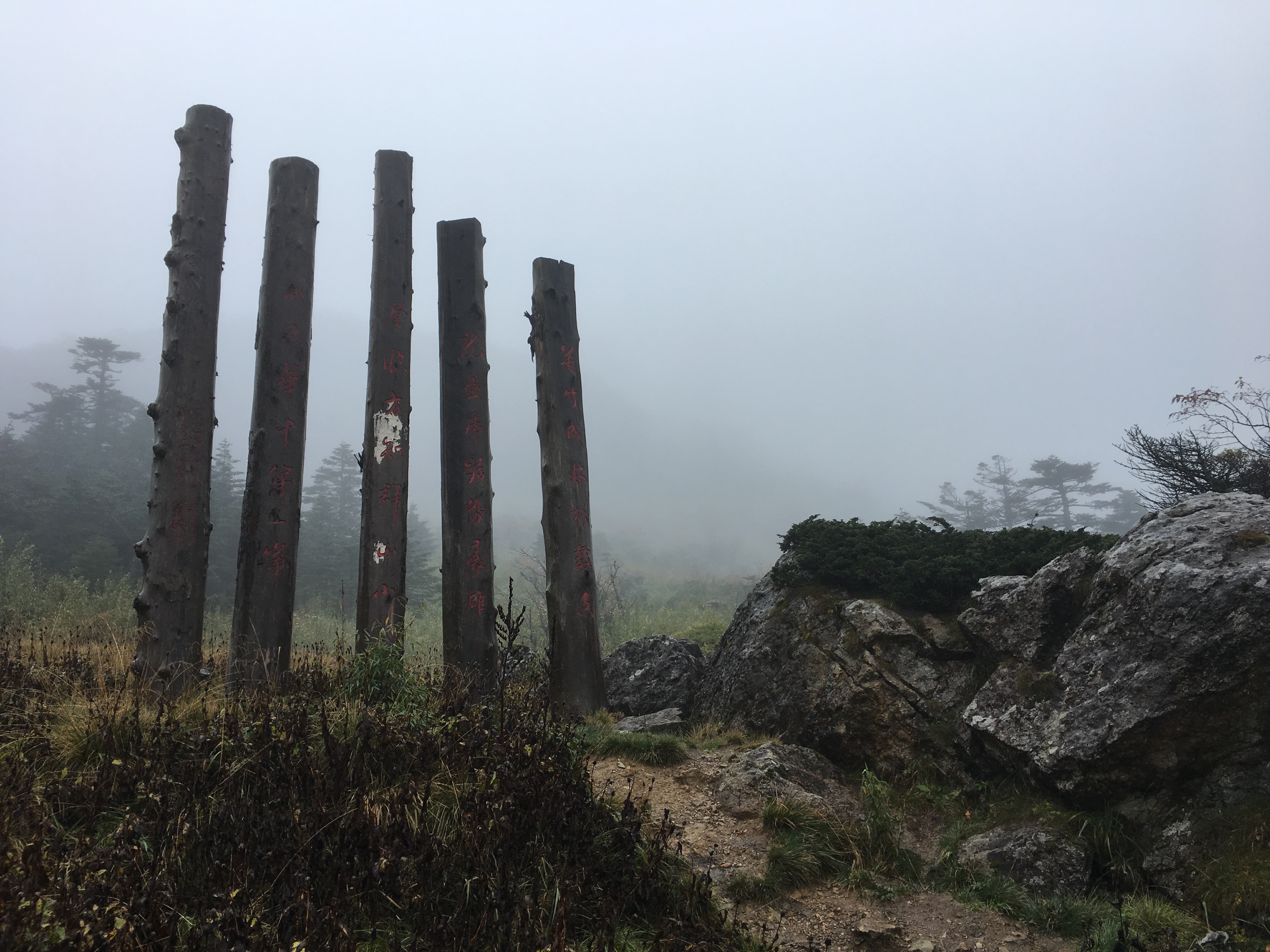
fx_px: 1064
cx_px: 635
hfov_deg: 61.7
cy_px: 476
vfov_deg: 48.2
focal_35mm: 29
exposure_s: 1/549
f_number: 2.2
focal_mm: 4.15
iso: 25
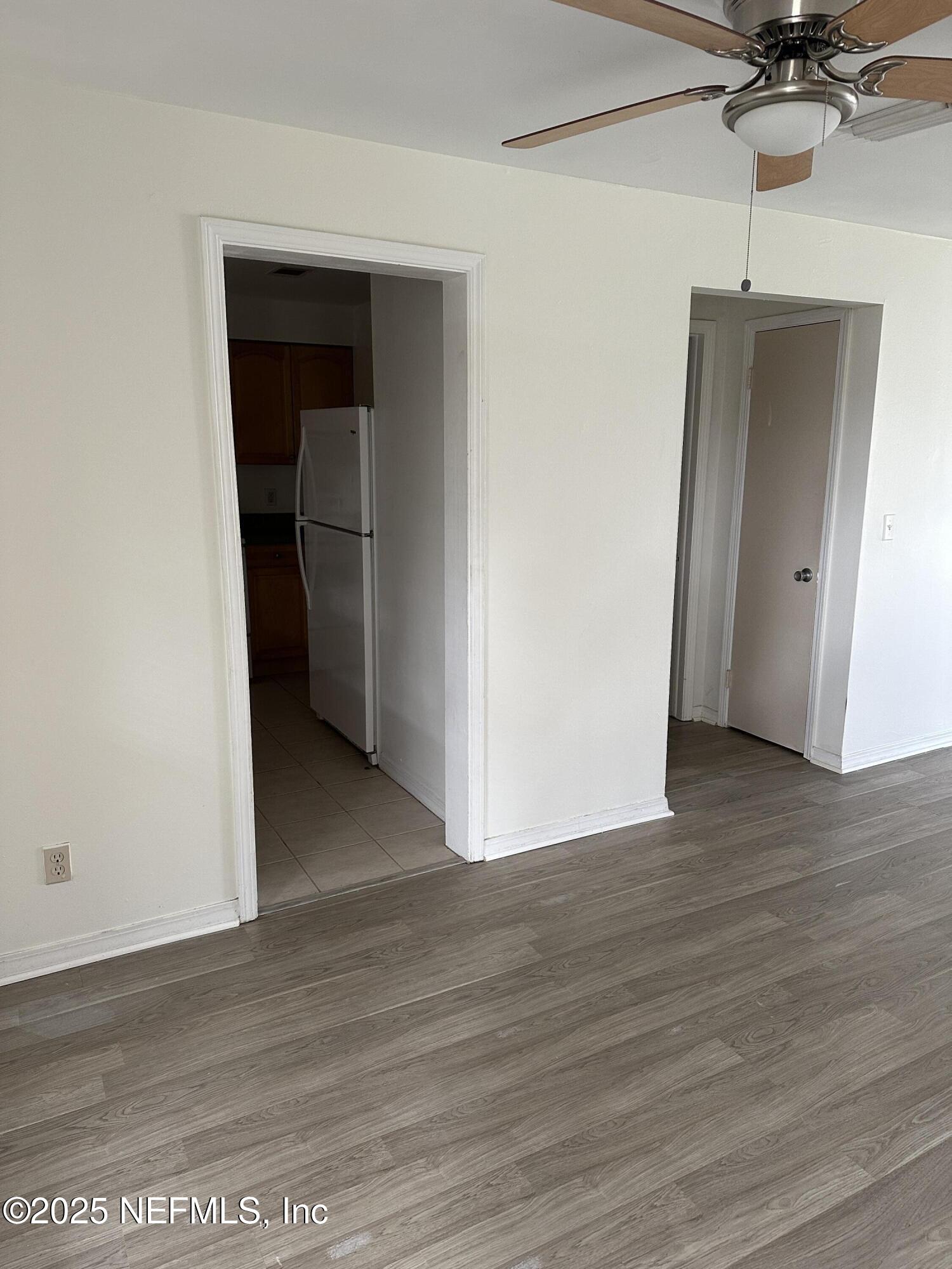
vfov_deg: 71.6
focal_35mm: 24
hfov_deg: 56.8
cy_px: 634
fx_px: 880
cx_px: 476
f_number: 1.78
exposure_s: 1/102
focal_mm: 6.86
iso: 250
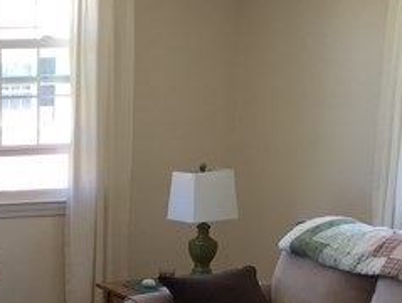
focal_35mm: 93
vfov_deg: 15.2
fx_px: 1082
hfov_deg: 19.8
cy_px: 396
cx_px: -79
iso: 32
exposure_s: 1/40
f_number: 2.2
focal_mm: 4.15
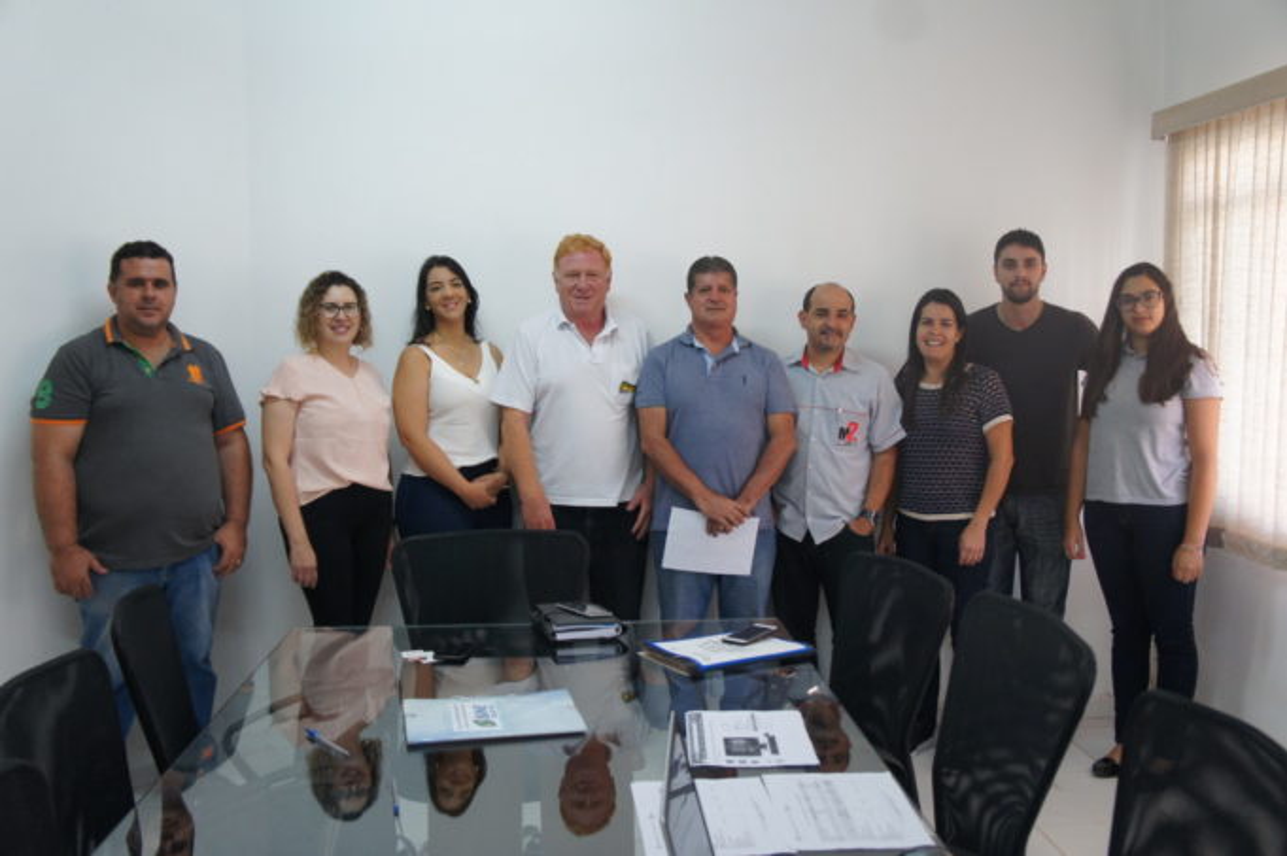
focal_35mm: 34
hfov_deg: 55.1
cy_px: 428
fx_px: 1232
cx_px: 644
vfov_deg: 38.3
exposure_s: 1/160
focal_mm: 23
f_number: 4
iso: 800
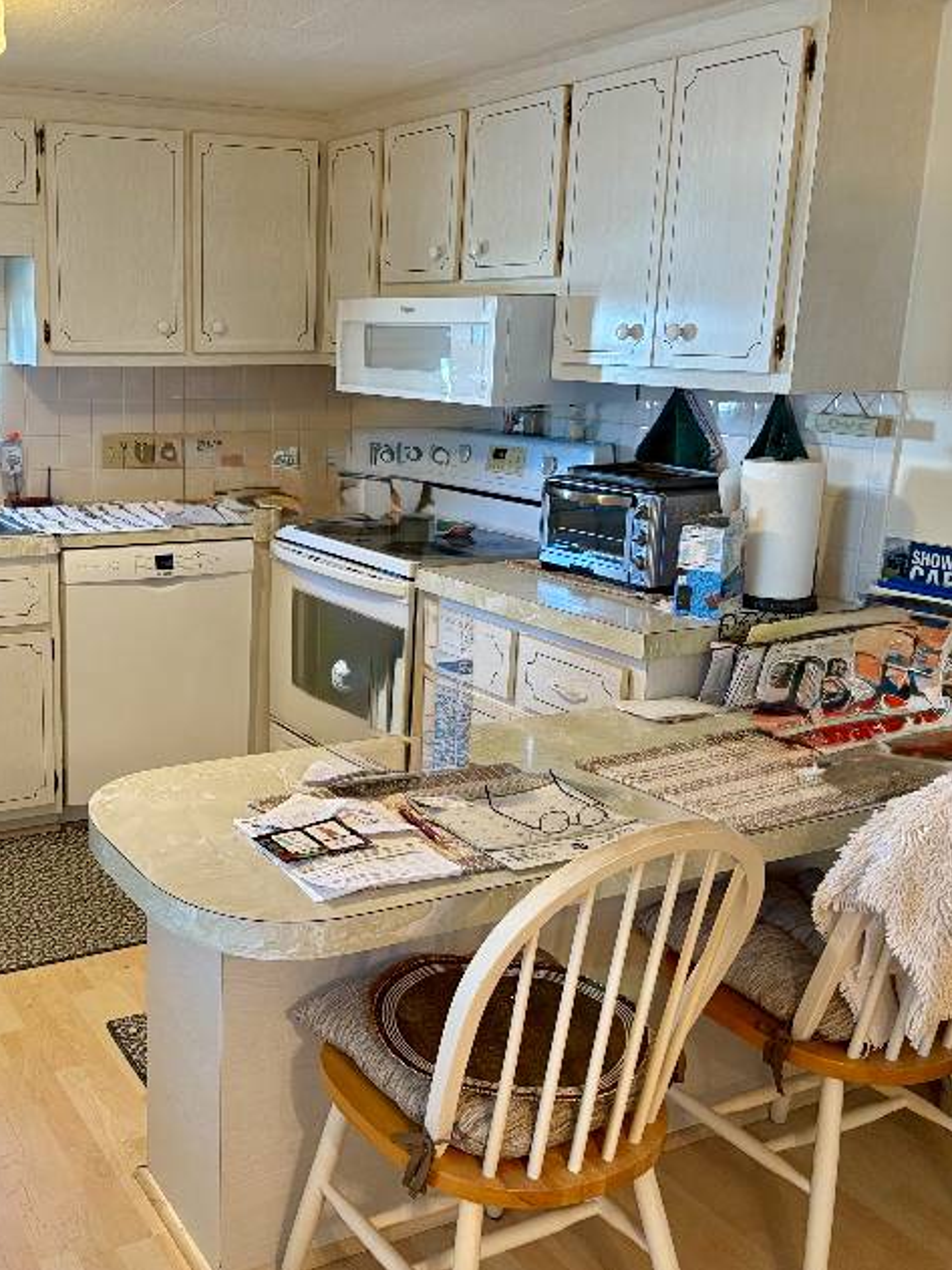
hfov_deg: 39.5
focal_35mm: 35
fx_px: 1284
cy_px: 637
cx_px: 233
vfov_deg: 52.6
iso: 250
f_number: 1.6
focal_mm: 5.96
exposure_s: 1/60
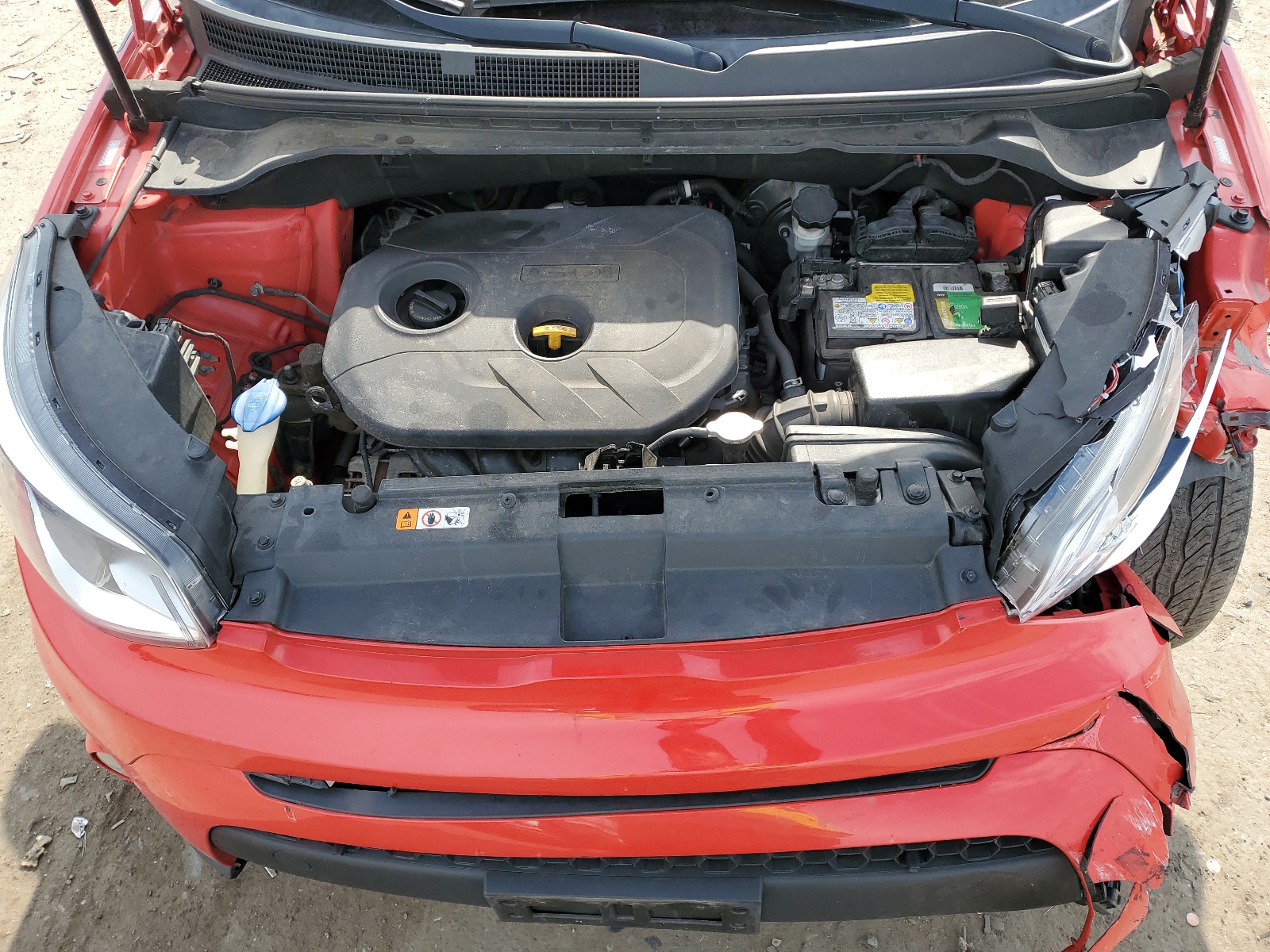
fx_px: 954
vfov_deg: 53.1
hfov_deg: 67.3
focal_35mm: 26
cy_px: 476
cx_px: 635
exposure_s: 1/833
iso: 50
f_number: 1.5
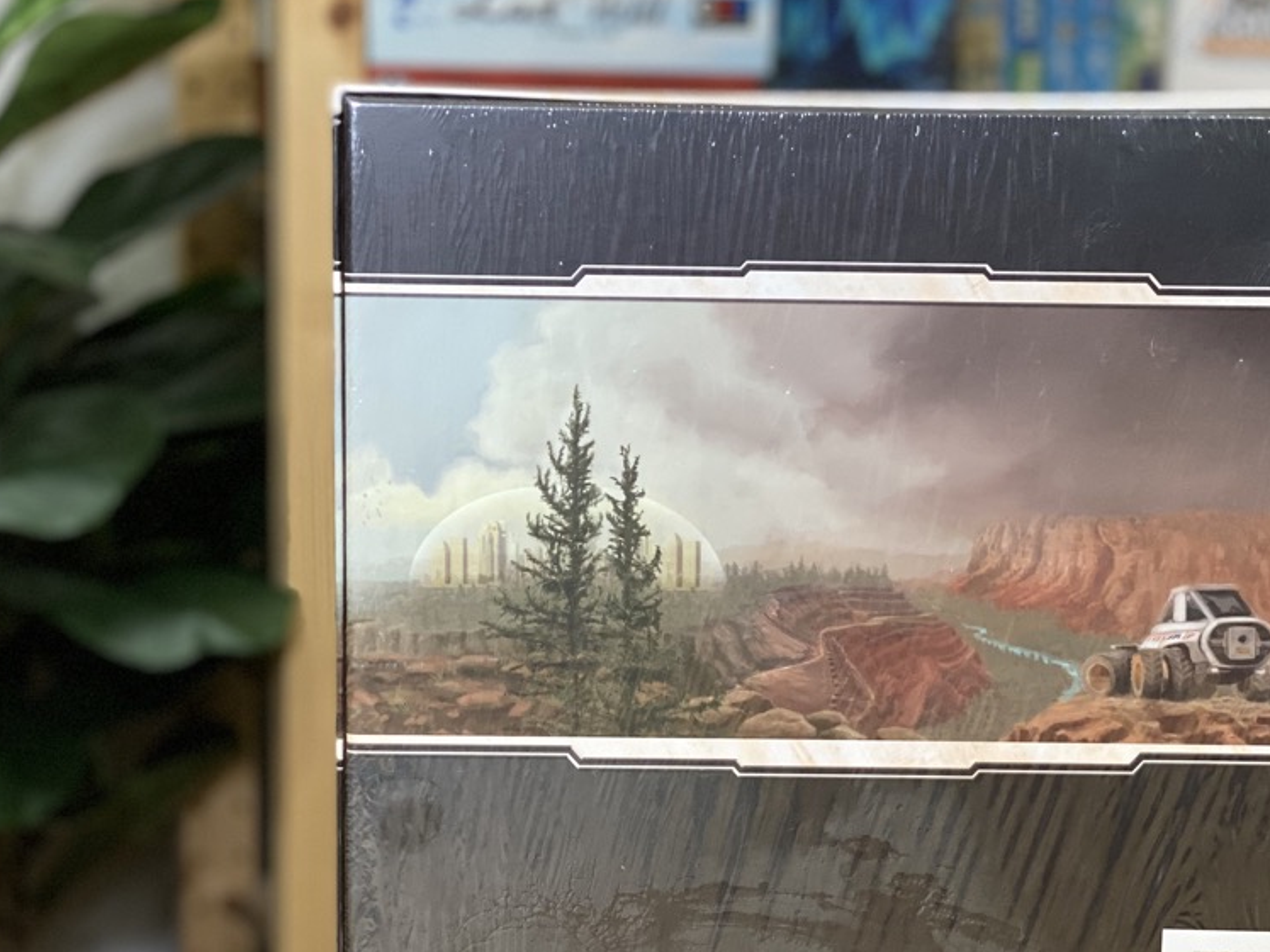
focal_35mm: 89
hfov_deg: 22.0
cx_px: 796
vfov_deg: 16.6
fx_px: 3265
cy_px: 628
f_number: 2
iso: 200
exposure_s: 1/33
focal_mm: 6
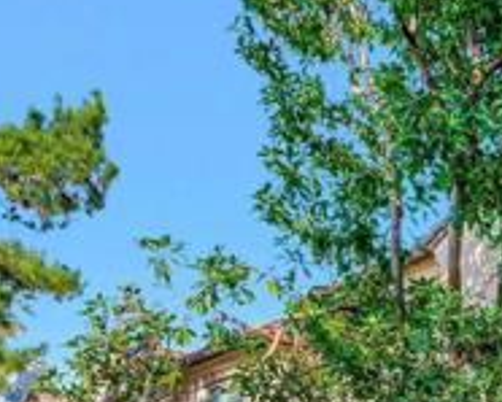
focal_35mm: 58
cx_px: 731
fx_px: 862
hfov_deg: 25.4
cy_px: 494
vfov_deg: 23.7
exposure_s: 1/500
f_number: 8
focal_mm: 18
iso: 400
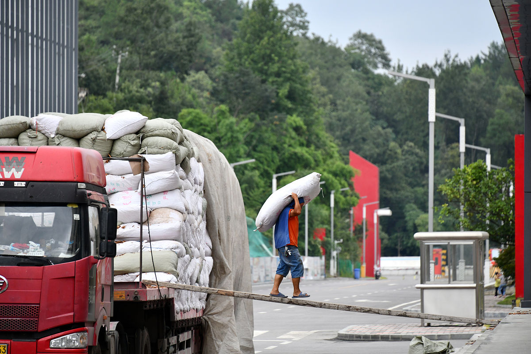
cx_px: 266
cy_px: 177
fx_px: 3687
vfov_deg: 5.5
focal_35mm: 250
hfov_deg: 8.2
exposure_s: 1/640
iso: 800
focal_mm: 250
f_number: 5.6
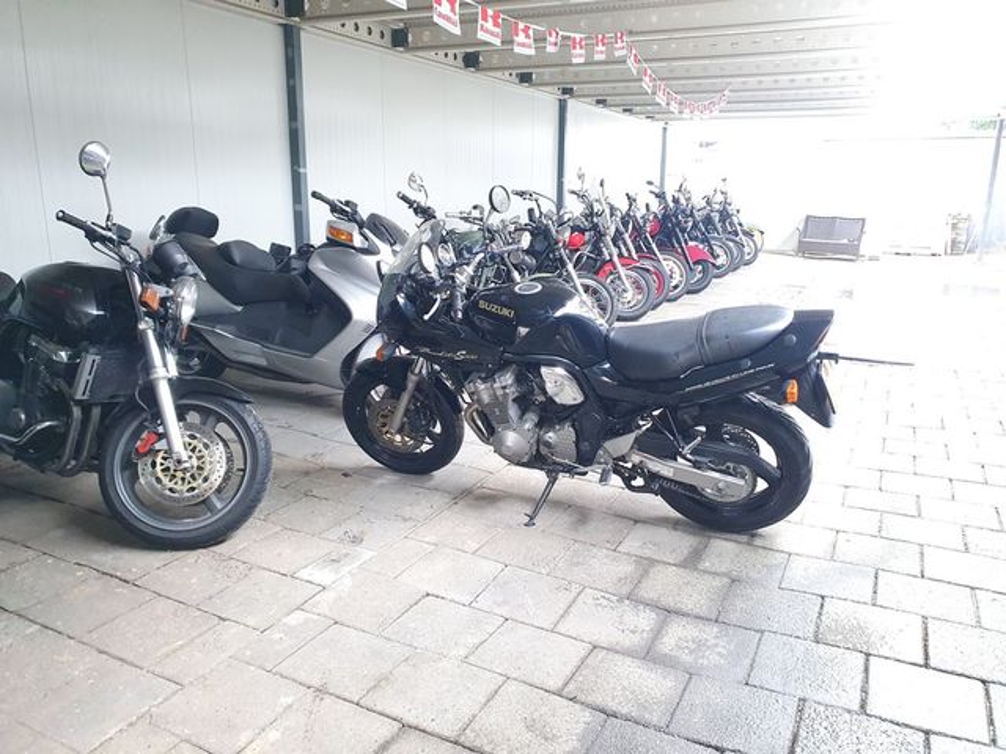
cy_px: 377
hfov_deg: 67.3
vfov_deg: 53.1
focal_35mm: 26
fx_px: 756
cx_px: 503
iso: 640
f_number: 2.4
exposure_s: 1/50
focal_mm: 4.32
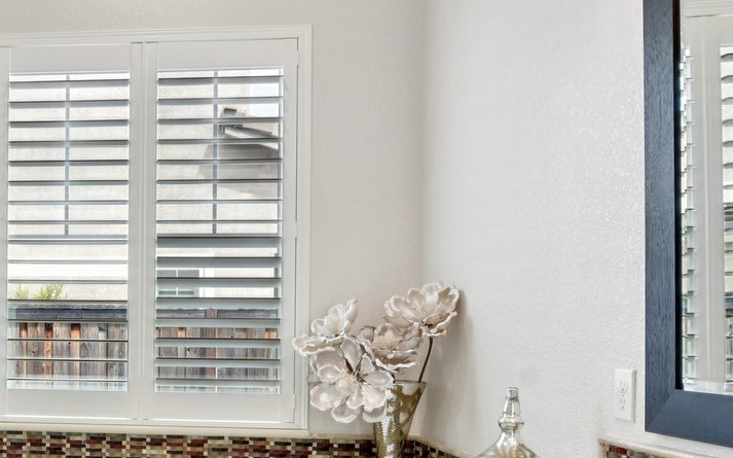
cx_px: -3
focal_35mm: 41
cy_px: 354
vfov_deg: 30.6
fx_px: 819
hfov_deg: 41.7
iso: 200
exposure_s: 1/40
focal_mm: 14
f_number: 8
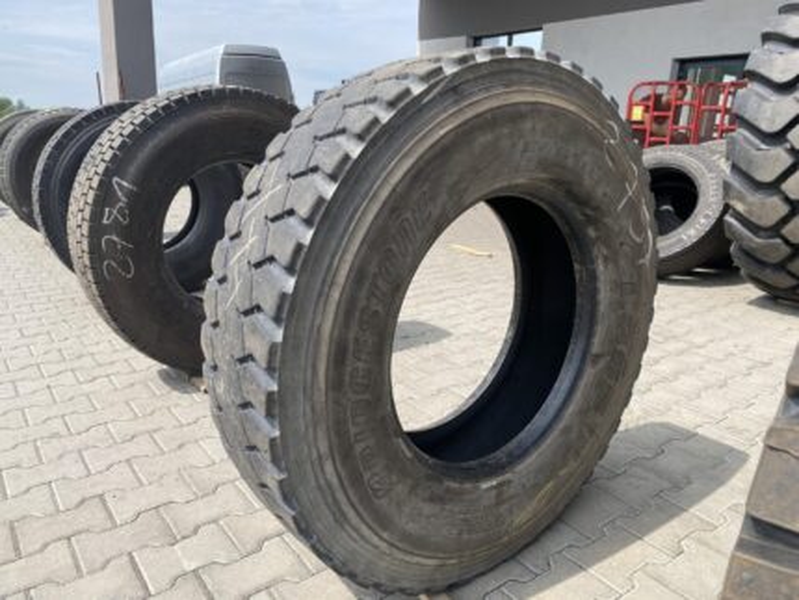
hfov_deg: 67.3
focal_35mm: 26
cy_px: 300
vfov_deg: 53.1
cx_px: 400
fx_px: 600
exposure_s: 1/1701
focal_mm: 4.25
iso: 32
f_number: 1.8
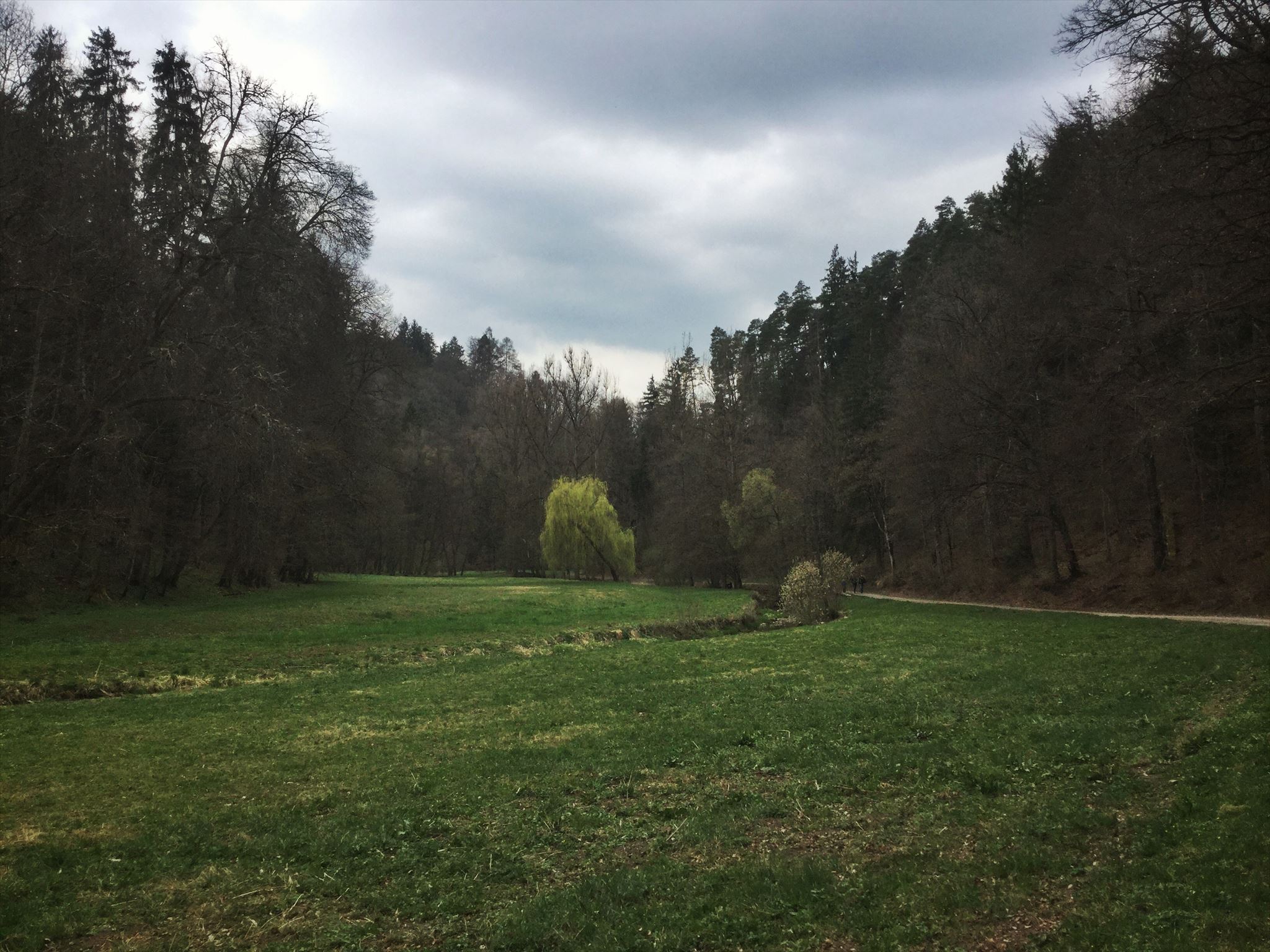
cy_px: 476
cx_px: 635
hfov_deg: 58.4
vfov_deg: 45.4
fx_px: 1137
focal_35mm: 31
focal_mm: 3.3
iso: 25
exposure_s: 1/831
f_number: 2.4
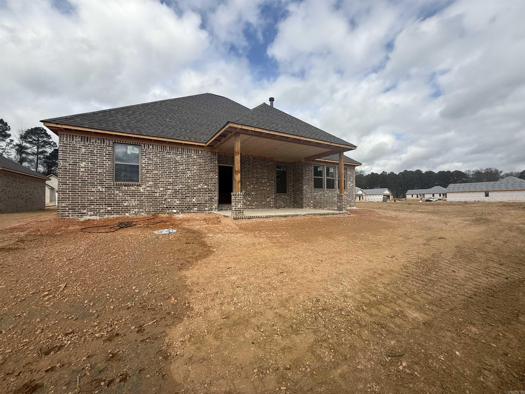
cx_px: 262
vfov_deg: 85.7
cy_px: 197
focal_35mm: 14
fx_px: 212
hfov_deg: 102.1
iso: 50
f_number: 2.2
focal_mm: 2.22
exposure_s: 1/1464
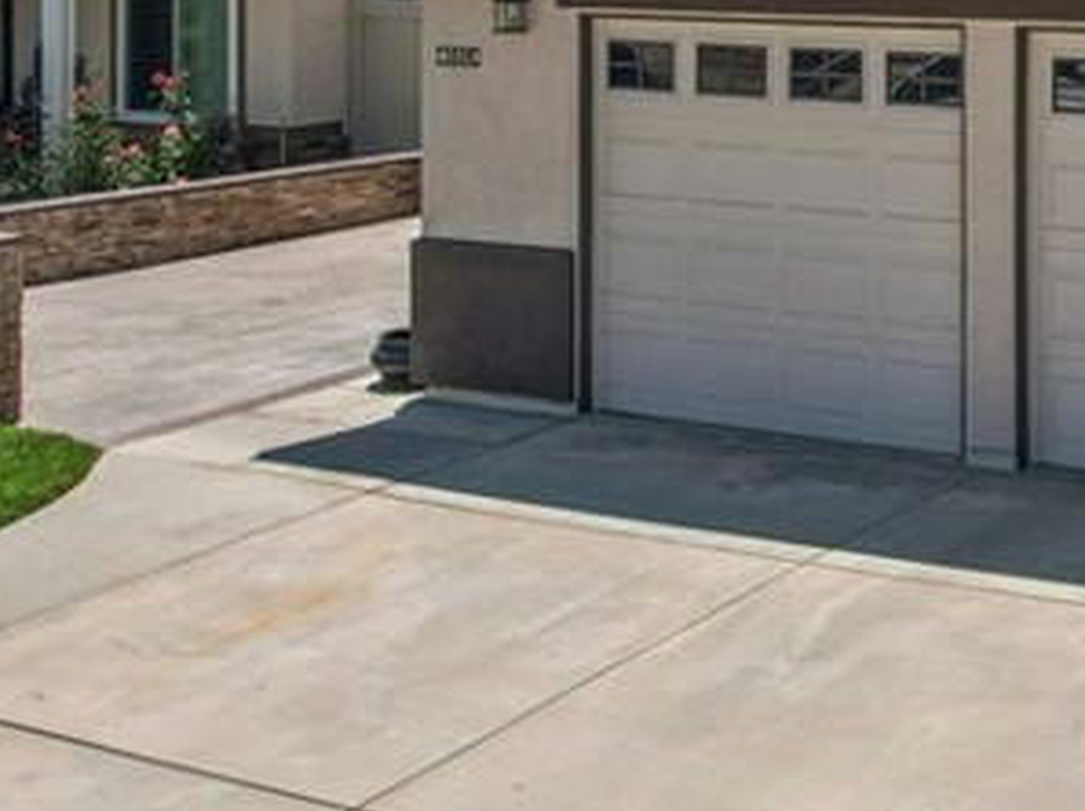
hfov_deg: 24.6
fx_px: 2285
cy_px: 37
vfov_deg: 19.6
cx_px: 1242
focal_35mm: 73
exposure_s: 1/3200
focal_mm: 8.38
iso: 120
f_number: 2.8
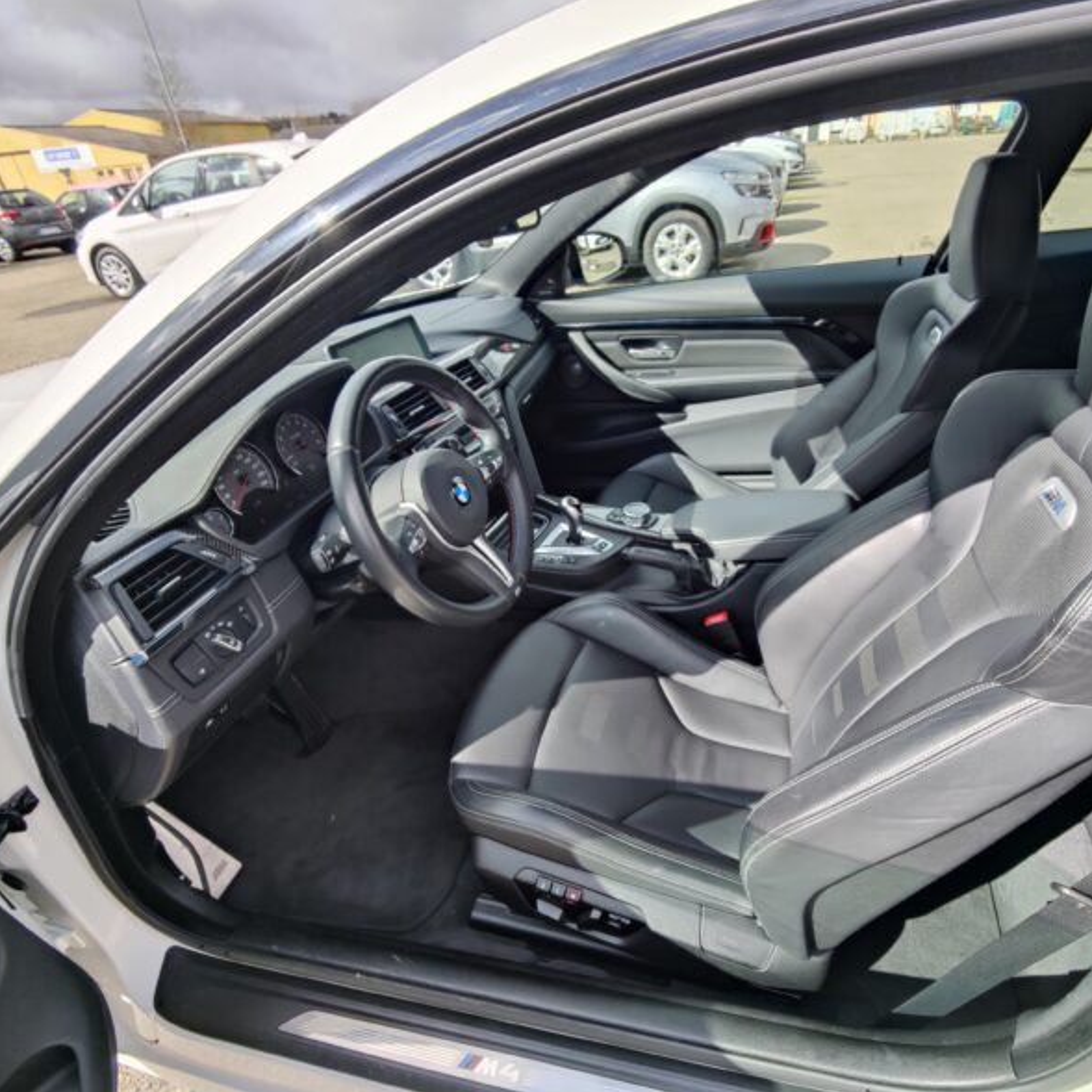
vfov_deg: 65.0
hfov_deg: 64.9
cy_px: 552
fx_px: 857
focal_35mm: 24
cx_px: 604
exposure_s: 1/198
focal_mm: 3.5
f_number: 2.2
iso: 100
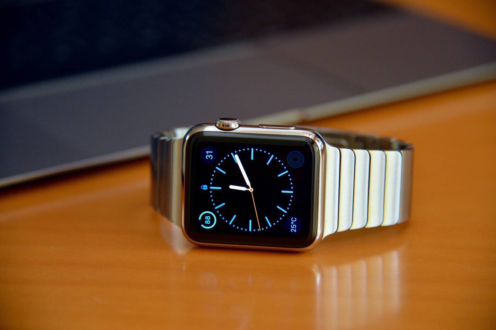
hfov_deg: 10.8
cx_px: 248
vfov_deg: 7.2
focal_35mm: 190
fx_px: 2616
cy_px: 165
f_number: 5.6
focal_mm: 190
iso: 3200
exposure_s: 1/200
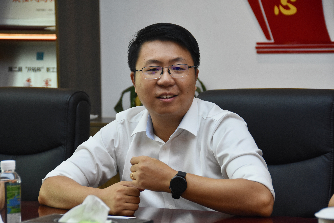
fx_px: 1322
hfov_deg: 14.4
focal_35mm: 142
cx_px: 167
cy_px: 112
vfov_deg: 9.6
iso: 1100
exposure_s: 1/250
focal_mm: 95
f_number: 5.6
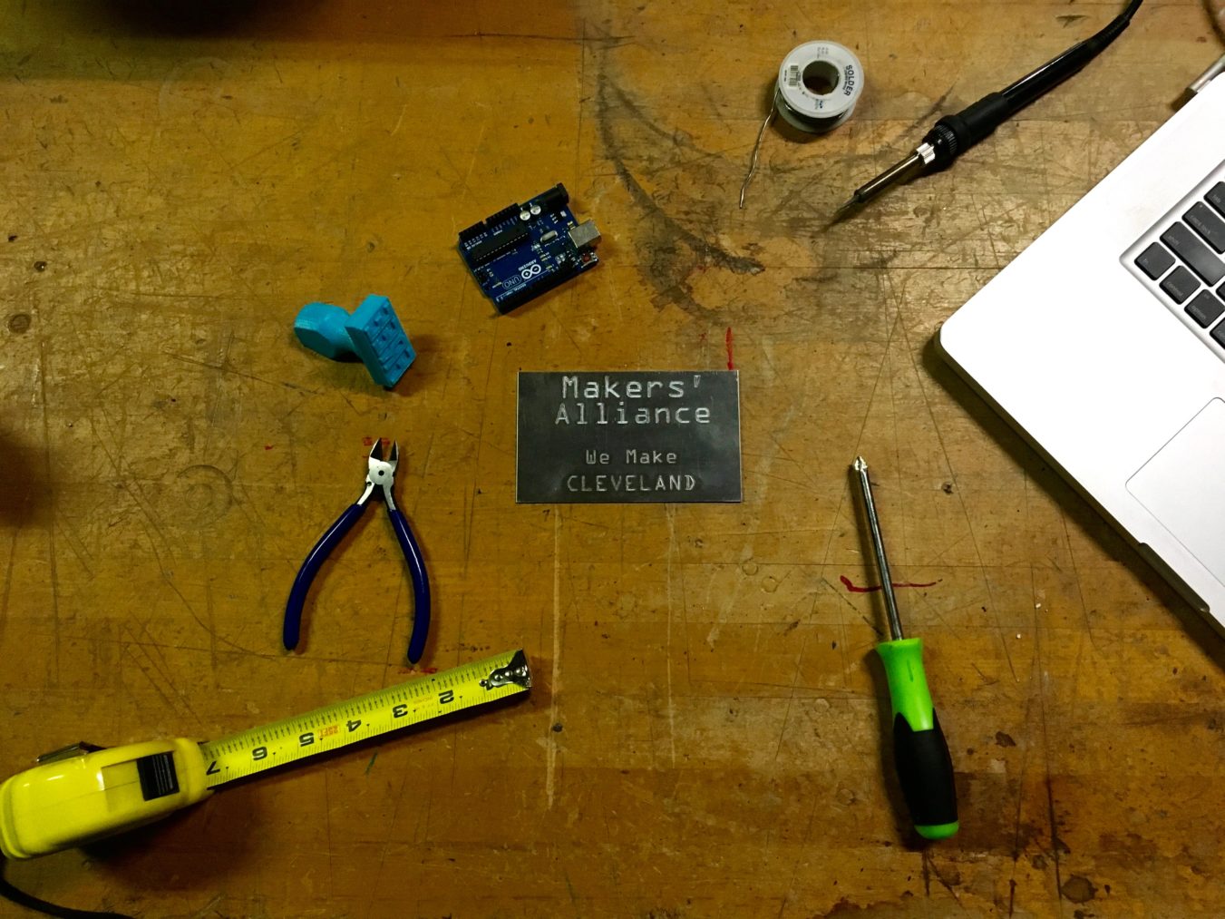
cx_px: 612
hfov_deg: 61.7
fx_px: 1026
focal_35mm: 29
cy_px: 460
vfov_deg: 48.2
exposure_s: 1/30
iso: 160
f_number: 2.2
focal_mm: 4.15
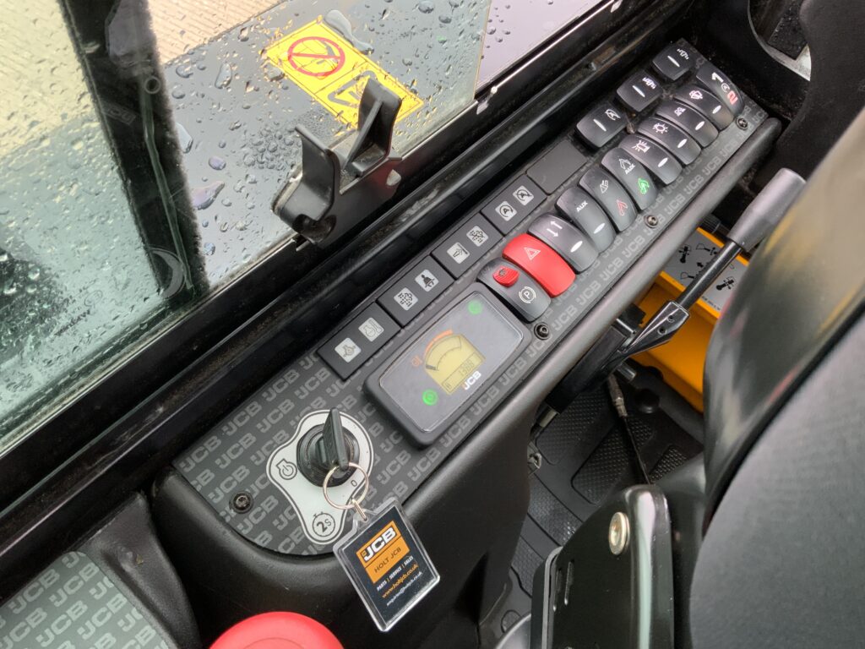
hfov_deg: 61.7
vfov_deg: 48.2
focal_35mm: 29
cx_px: 432
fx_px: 725
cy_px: 324
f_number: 1.8
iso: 100
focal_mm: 3
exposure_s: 1/60
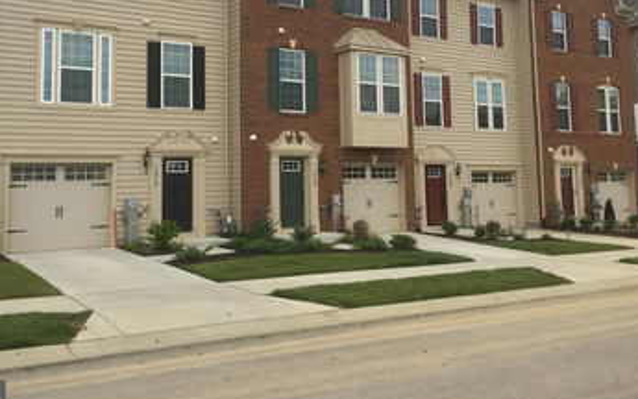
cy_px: 116
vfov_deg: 33.2
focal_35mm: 38
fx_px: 661
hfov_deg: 51.5
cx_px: 304
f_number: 2.2
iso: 32
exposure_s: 1/989
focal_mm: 4.15
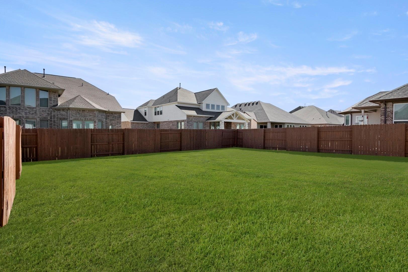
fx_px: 408
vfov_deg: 36.8
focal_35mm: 36
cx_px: 204
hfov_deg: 53.2
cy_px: 136
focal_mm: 24
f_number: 8
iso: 400
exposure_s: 1/2500
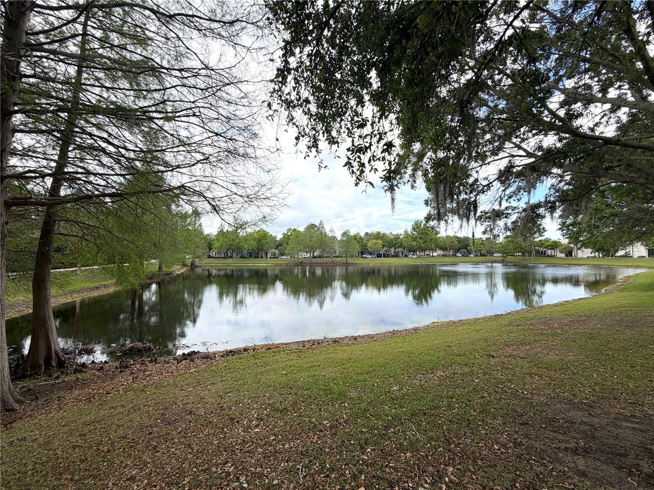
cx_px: 327
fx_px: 265
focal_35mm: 14
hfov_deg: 102.1
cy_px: 245
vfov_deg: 85.7
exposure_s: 1/770
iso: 25
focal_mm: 2.22
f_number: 2.2
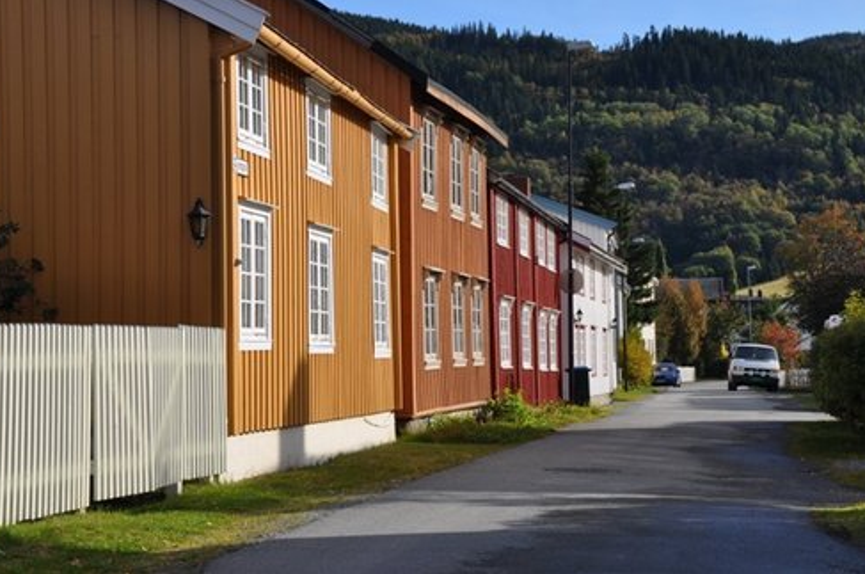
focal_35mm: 92
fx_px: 2196
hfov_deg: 22.3
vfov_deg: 14.9
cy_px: 258
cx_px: 428
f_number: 10
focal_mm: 55
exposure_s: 1/400
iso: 200
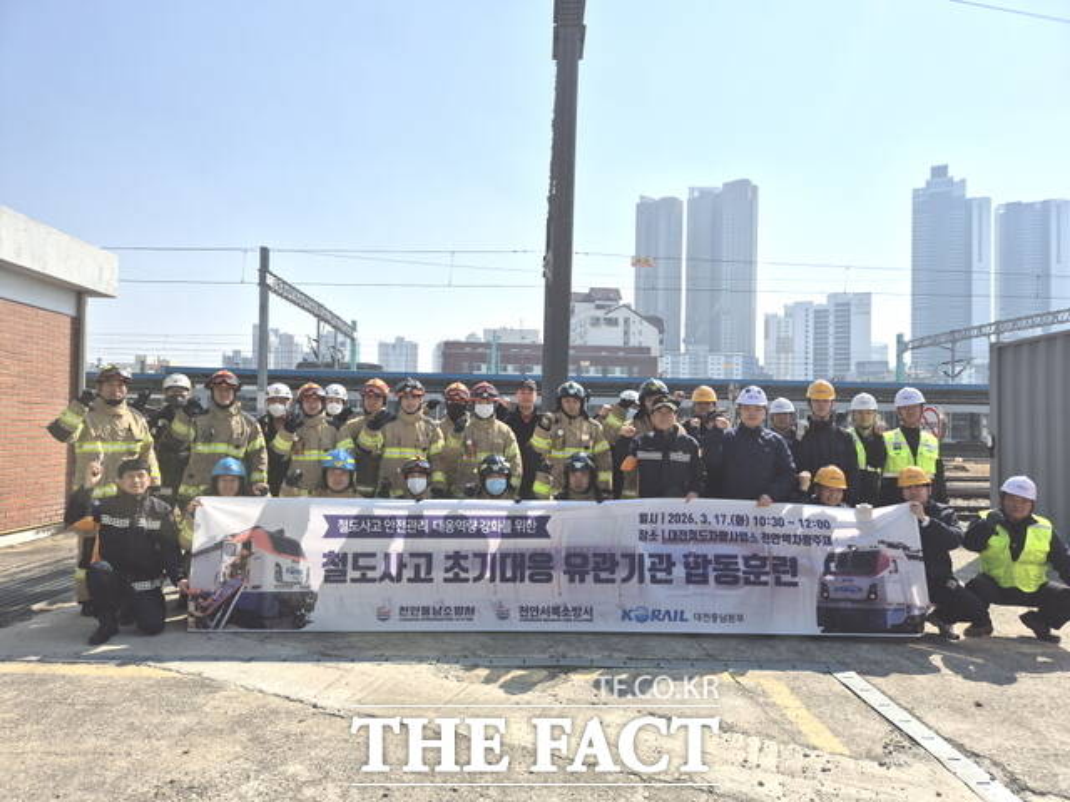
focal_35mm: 23
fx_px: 711
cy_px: 401
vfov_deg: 58.9
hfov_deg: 73.9
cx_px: 535
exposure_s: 1/3424
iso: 25
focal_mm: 5.4
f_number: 1.8
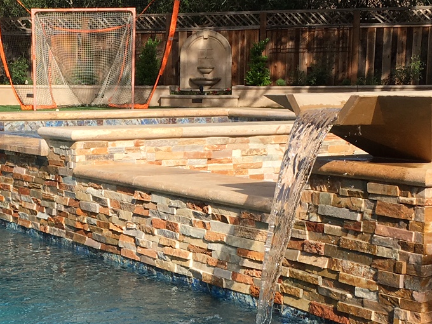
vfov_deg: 16.9
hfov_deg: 22.5
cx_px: 107
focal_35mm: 86
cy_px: 299
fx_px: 1073
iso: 25
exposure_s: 1/1221
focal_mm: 4.15
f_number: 2.2
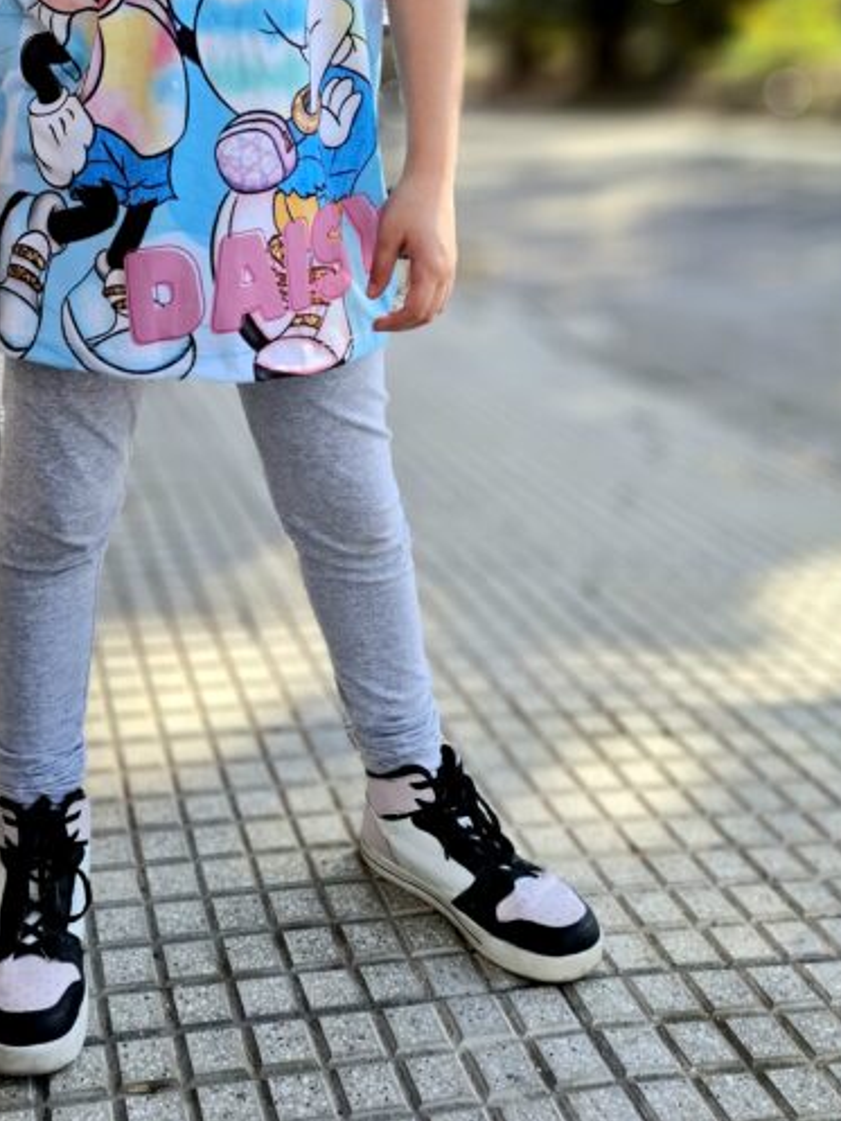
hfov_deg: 37.7
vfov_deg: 48.0
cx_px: 207
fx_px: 1198
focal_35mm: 37
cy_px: 262
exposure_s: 1/526
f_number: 1.8
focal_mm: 5.54
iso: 50
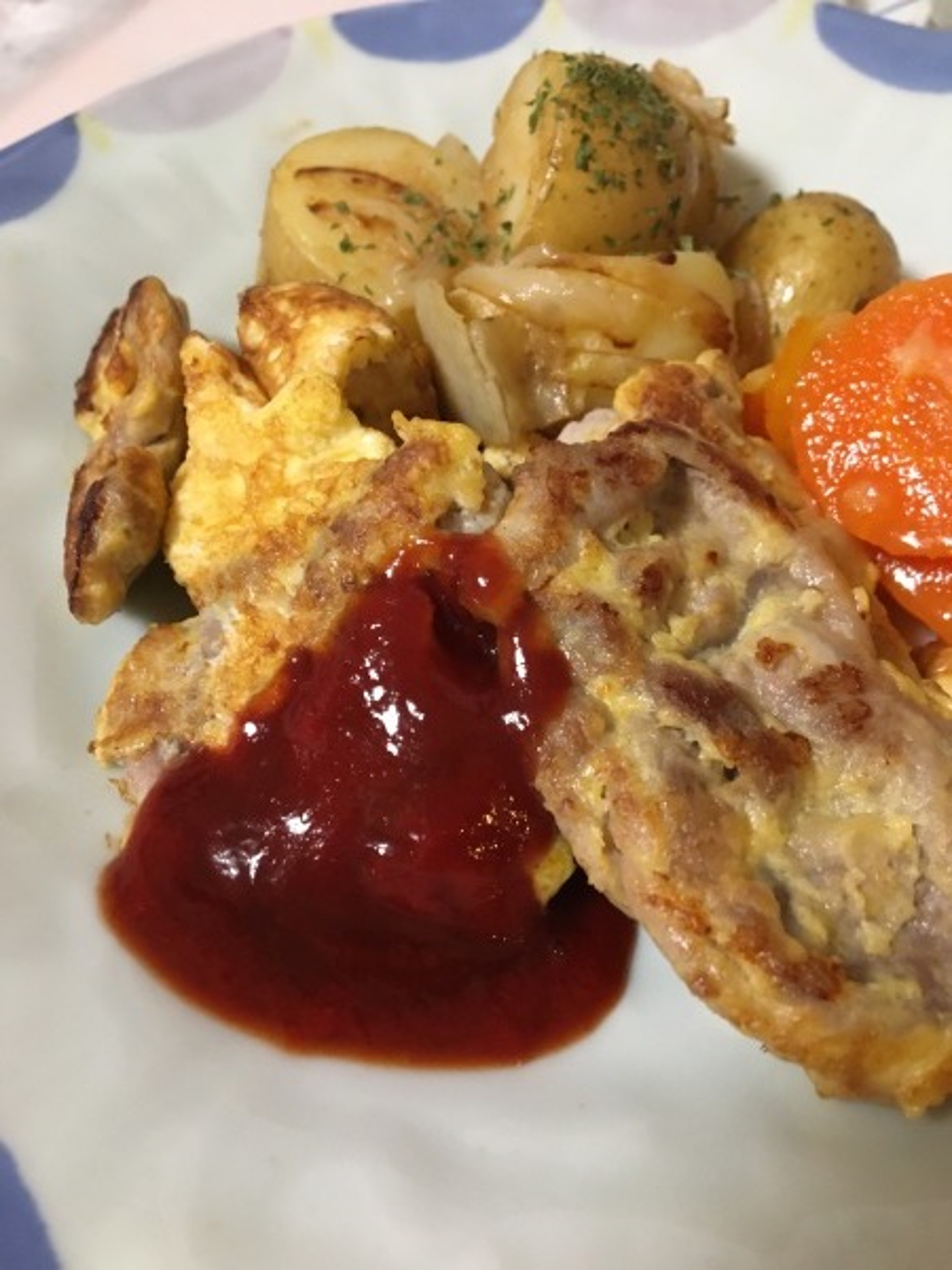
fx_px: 1063
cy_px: 635
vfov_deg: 61.7
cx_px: 476
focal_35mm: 29
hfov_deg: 48.2
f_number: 2.2
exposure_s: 1/20
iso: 200
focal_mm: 4.15
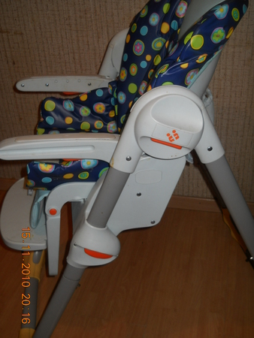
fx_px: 401
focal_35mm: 41
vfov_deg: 45.8
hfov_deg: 35.2
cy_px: 169
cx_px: 127
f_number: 3.1
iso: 80
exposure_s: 1/30
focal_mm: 6.72
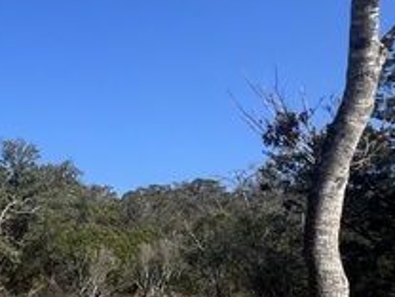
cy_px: 169
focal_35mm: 40
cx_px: -135
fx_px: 456
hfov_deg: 32.8
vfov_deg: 35.9
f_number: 1.8
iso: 32
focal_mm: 1.57
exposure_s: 1/1167
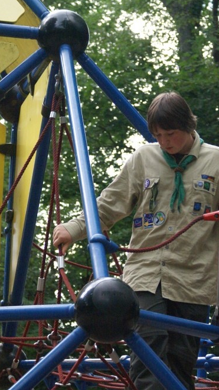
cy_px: 188
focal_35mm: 171
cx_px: 168
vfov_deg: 12.6
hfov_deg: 7.1
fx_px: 1764
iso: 800
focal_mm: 70
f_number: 5.6
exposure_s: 1/200
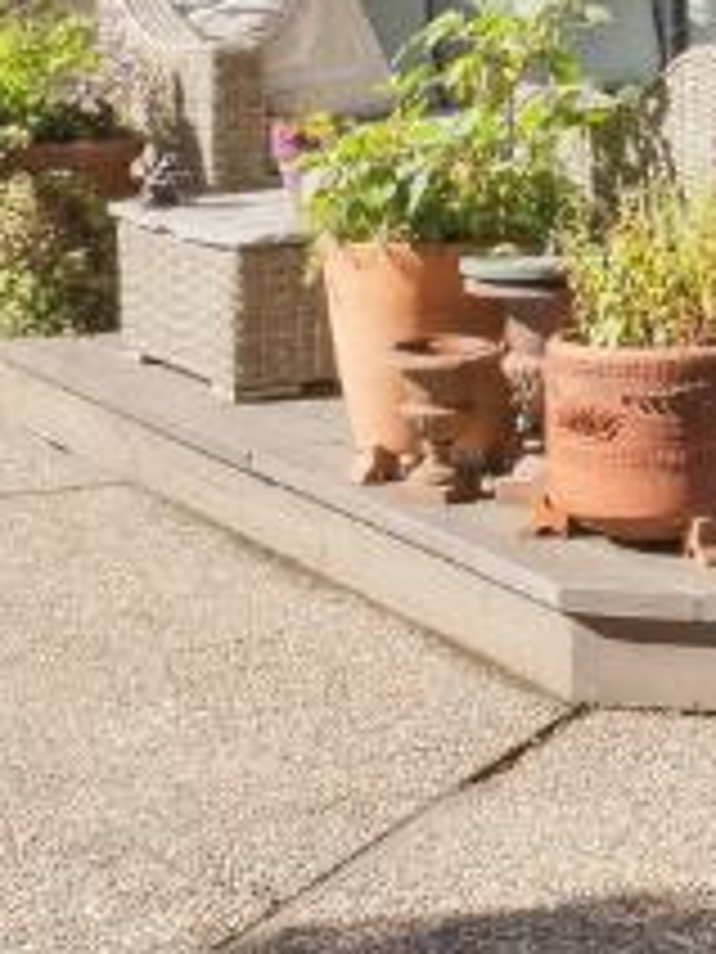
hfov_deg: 12.2
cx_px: 1387
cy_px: -72
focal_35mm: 109
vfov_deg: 17.5
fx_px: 3006
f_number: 11
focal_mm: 16
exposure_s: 1/320
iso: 320
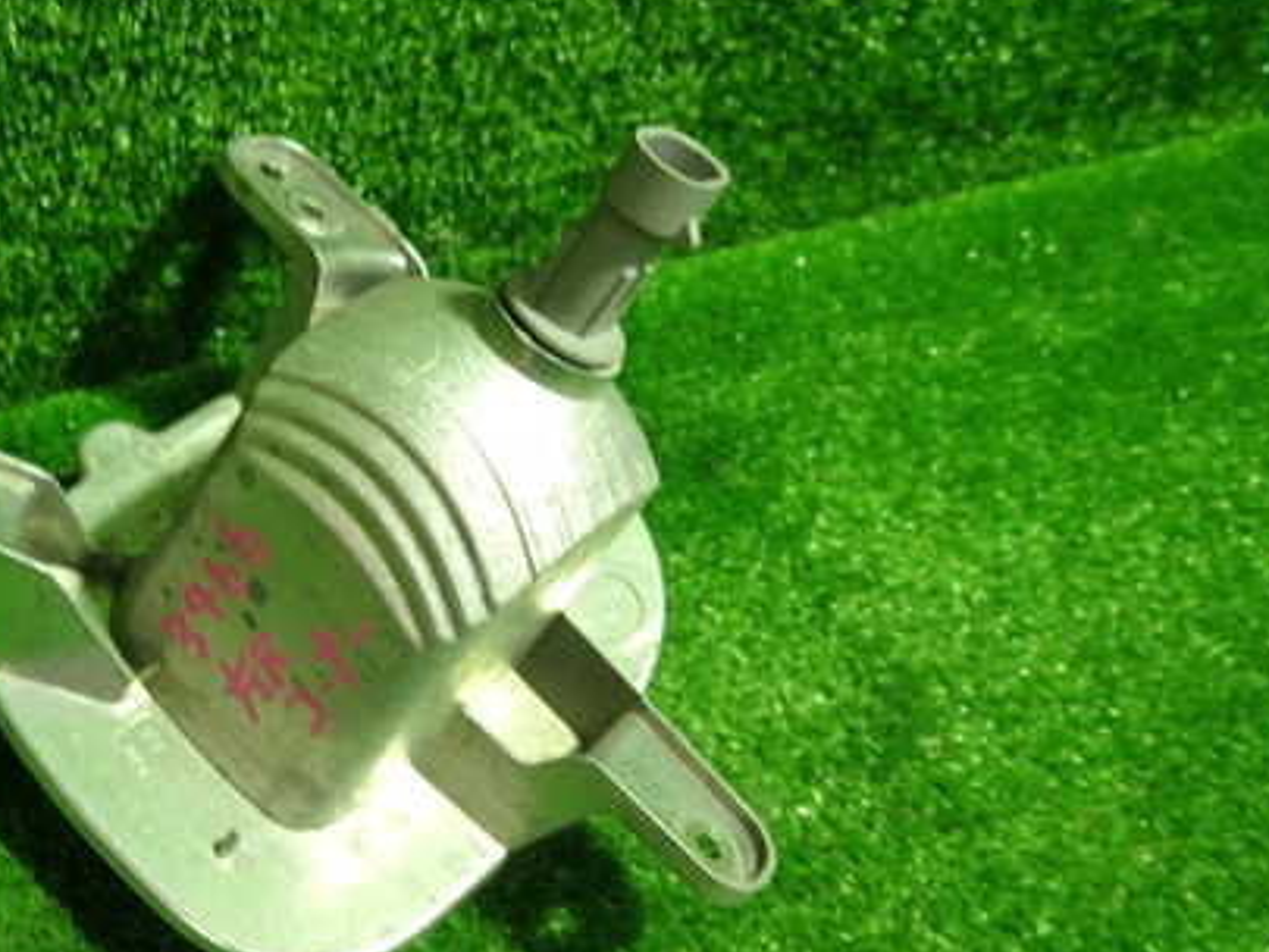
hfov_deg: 49.0
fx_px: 1357
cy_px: 536
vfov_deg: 38.6
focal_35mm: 37
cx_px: 398
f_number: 2
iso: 200
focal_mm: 4.5
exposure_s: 1/30
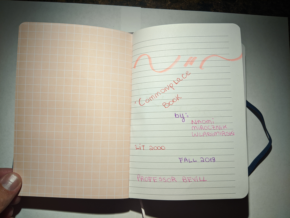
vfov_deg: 51.4
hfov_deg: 65.3
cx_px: 145
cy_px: 109
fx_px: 226
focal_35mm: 27
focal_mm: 4.44
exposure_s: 1/325
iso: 65
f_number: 1.8
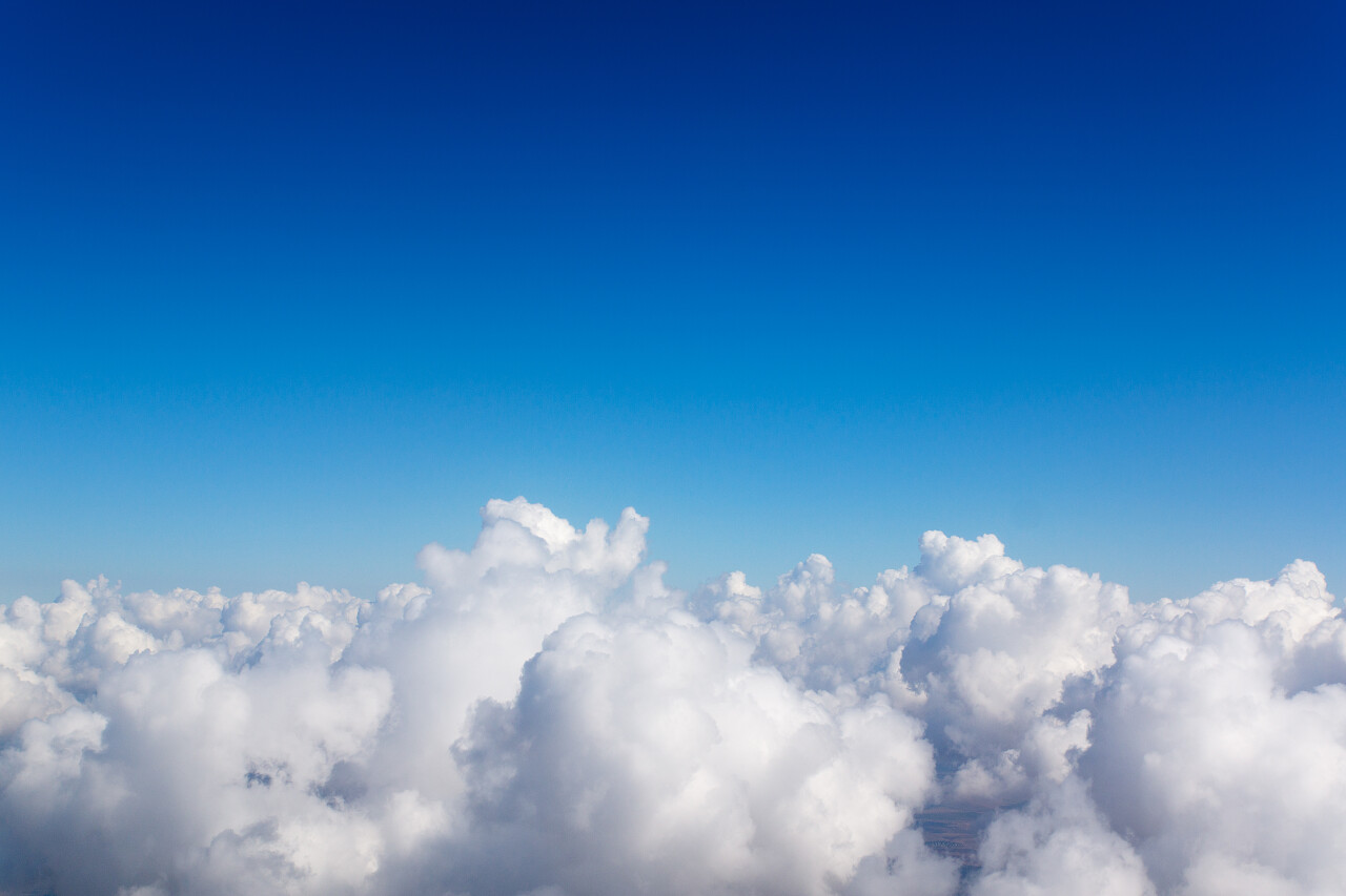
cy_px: 448
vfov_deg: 25.7
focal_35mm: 52
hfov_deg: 37.9
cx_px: 673
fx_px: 1963
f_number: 6.3
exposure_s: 1/800
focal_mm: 35
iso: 100
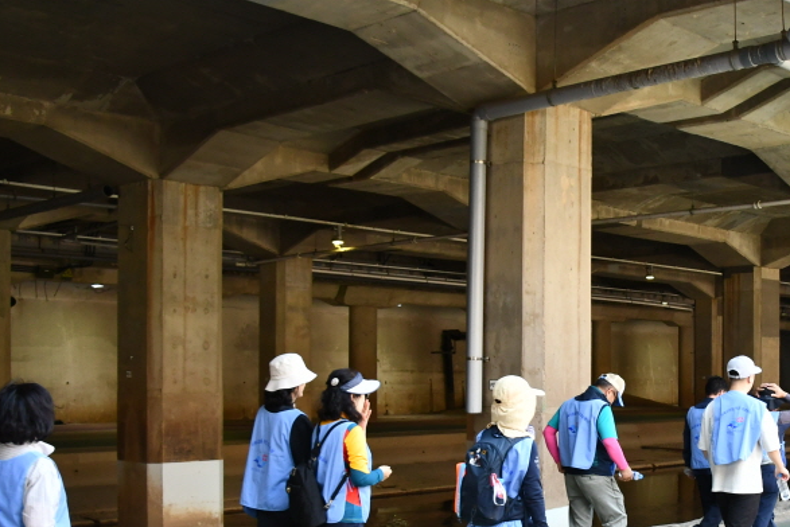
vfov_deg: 27.7
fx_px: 1054
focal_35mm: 48
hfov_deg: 39.0
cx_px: 669
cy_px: 394
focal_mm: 18
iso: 800
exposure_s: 1/200
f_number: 7.1
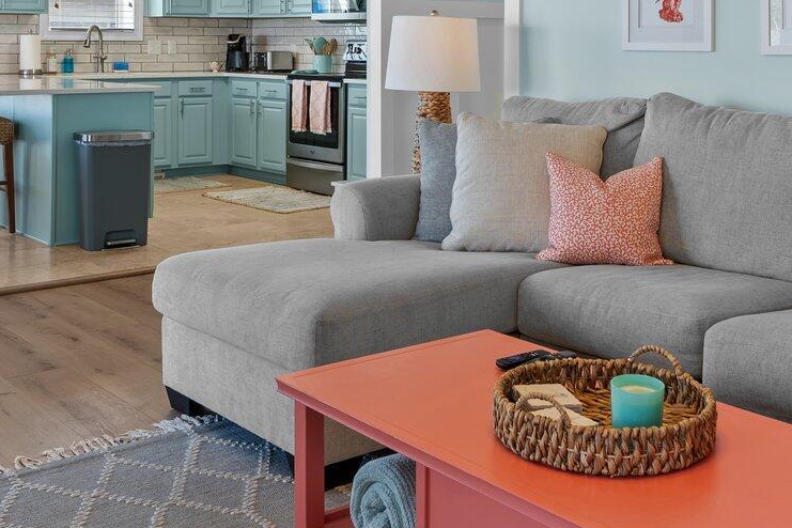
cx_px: 425
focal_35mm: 47
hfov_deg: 41.9
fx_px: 1034
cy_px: 54
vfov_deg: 27.6
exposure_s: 1/2
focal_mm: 17
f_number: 8
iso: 125
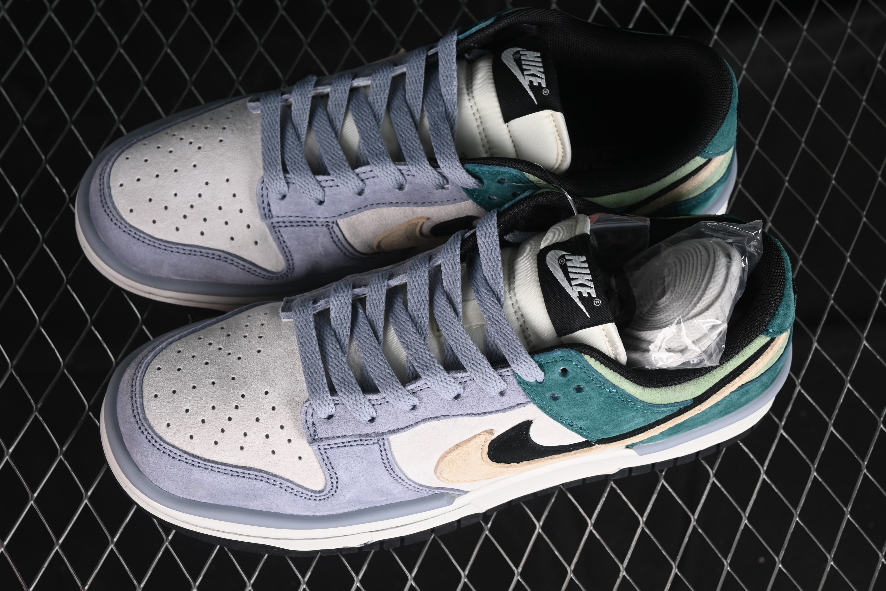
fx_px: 1846
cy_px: 296
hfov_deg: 27.0
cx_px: 443
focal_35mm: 75
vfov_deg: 18.2
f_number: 7.1
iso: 160
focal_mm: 50
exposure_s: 1/80
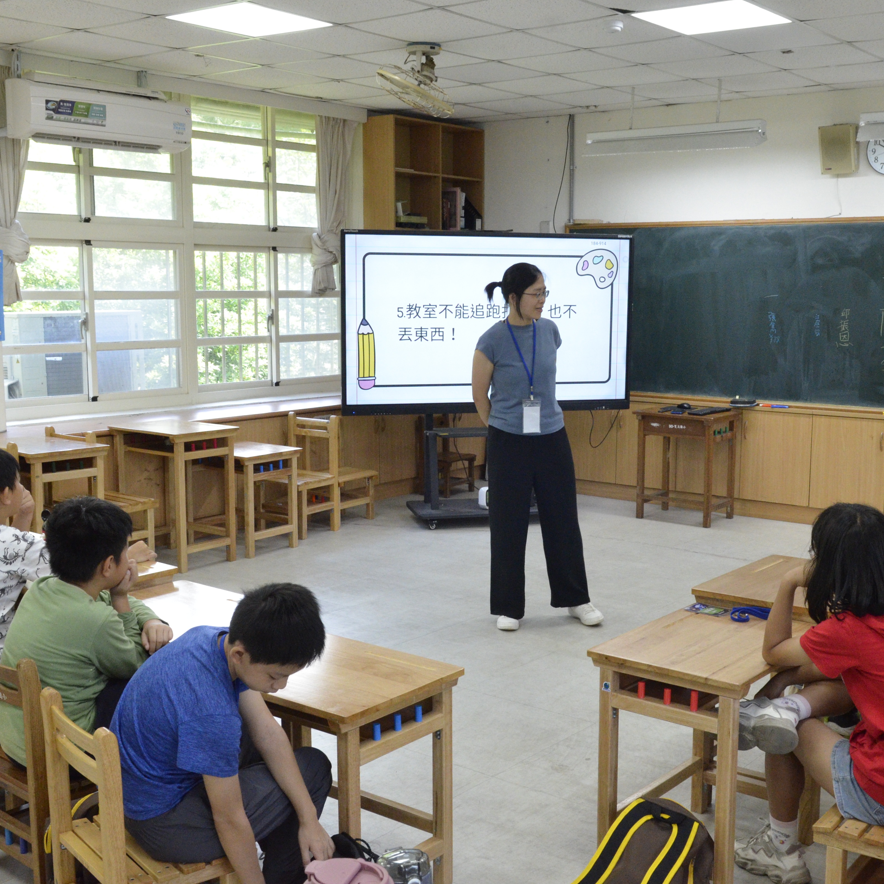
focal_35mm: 43
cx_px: 530
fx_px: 1242
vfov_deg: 39.2
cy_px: 444
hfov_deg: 39.0
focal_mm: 22
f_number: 9
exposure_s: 1/125
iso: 3200
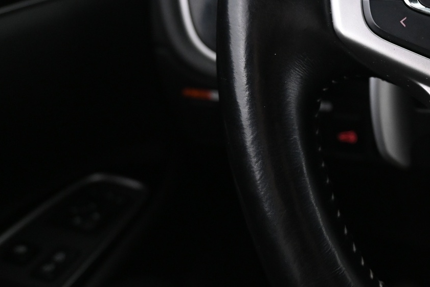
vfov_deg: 25.8
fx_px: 621
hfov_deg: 35.3
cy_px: 80
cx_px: 410
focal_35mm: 52
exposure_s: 1/30
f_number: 3.5
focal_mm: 18
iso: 1800
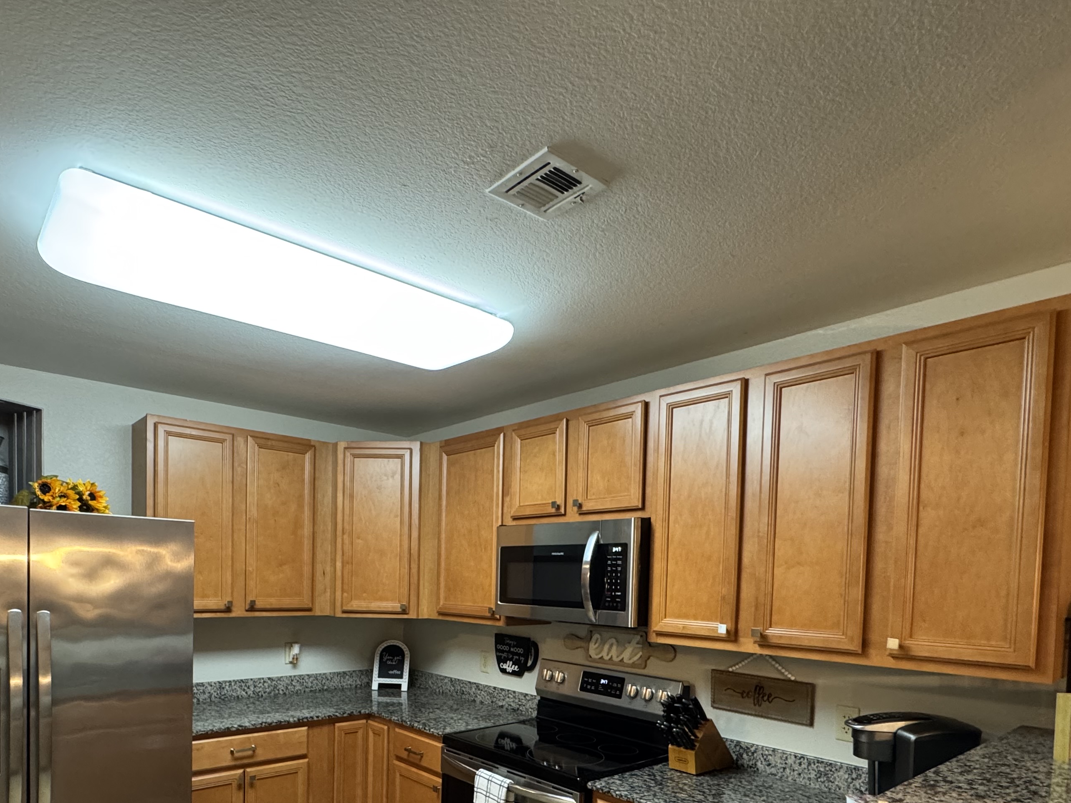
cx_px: 464
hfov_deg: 76.0
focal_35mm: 22
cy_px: 610
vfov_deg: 57.7
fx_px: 681
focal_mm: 2.22
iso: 320
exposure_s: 1/60
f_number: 2.2
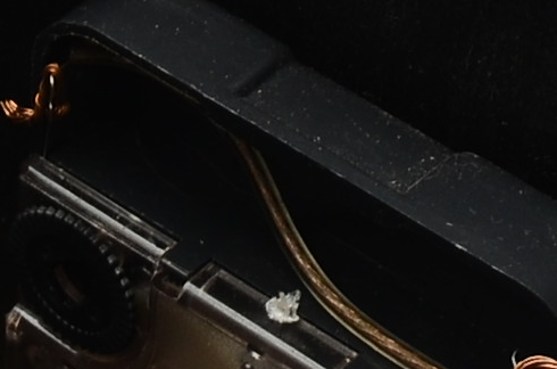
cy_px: 556
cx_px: -174
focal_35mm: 249
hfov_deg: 8.2
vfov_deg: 5.4
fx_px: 3843
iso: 250
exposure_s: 1/80
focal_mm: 22
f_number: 10
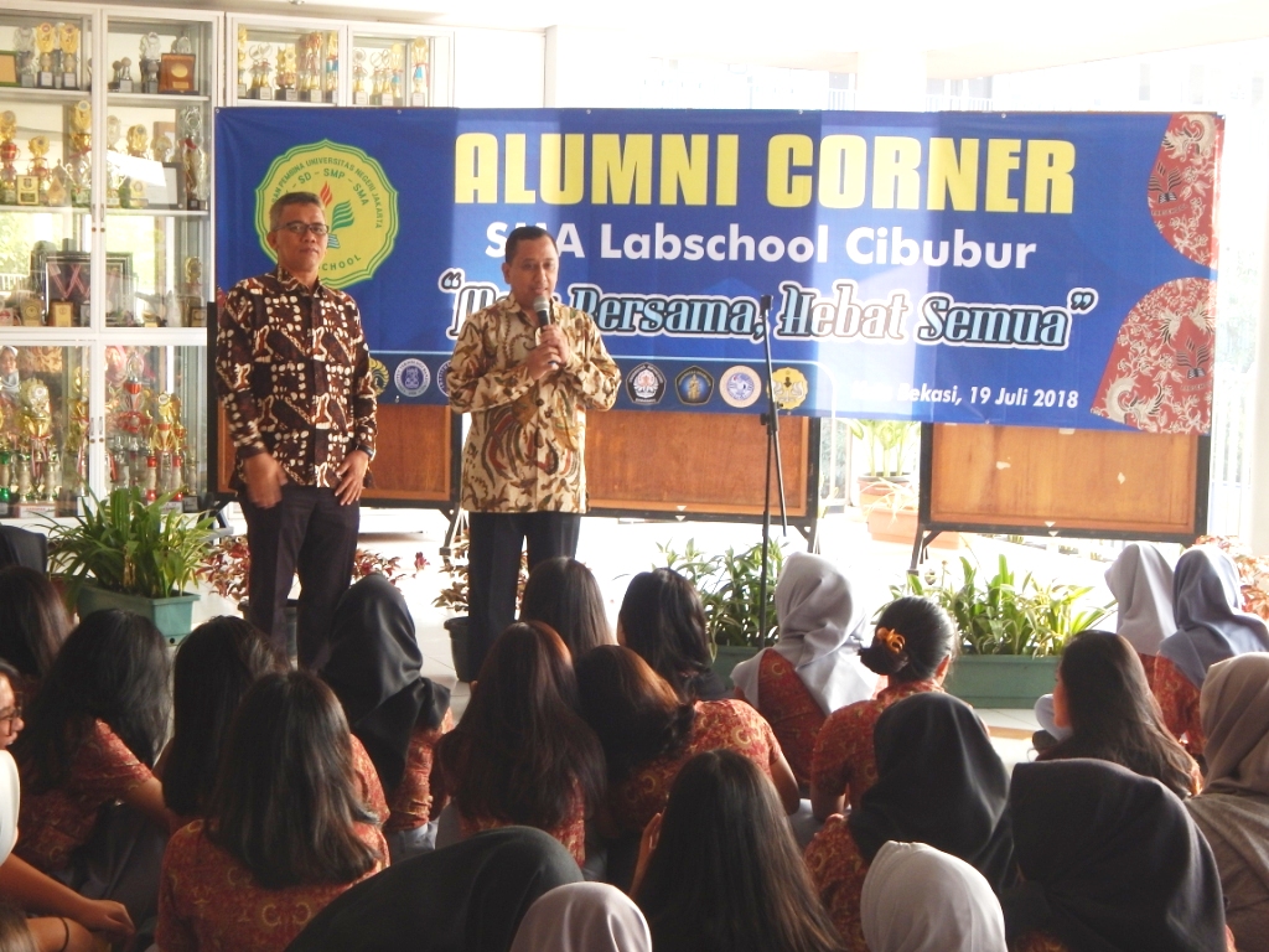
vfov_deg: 24.0
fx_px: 2236
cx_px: 634
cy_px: 476
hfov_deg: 31.7
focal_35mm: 61
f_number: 4
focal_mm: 10.9
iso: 125
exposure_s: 1/50
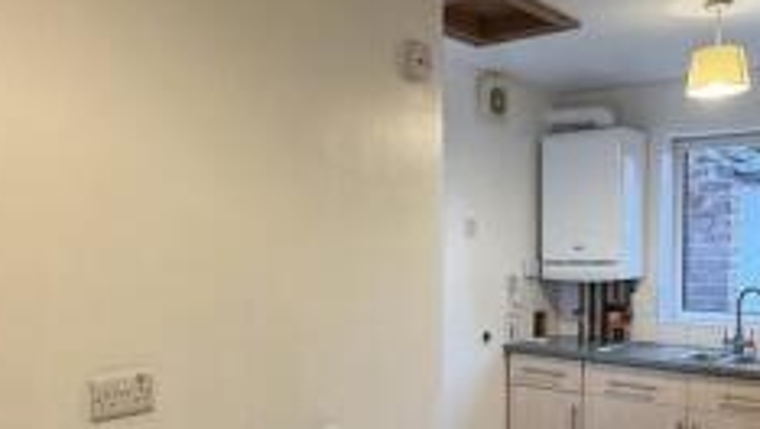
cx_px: 382
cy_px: 281
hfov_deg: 52.8
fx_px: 766
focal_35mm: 38
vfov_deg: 31.0
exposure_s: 1/50
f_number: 2.2
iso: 200
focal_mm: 2.22
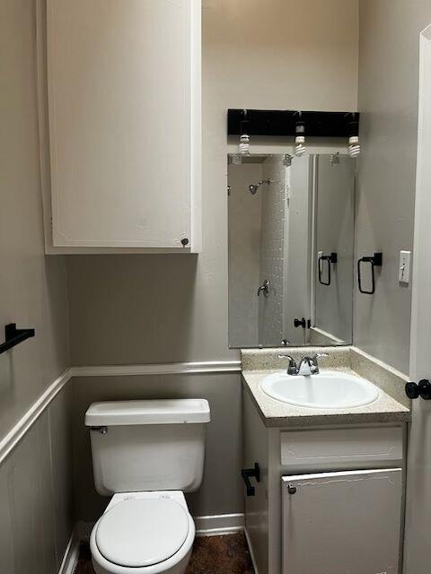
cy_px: 287
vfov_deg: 67.3
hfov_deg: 53.1
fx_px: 432
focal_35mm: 26
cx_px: 216
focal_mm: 5.1
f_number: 1.6
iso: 160
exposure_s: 1/60
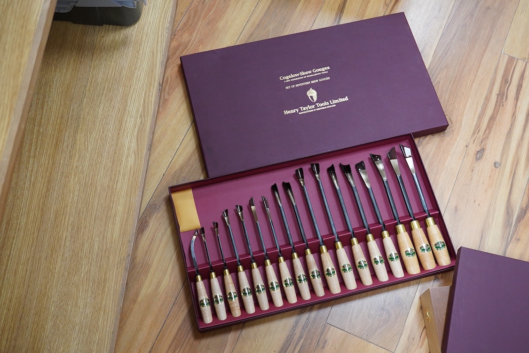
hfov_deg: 43.6
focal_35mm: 45
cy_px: 176
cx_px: 264
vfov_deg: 29.9
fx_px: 661
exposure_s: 1/160
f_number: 8
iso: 2500
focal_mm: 30
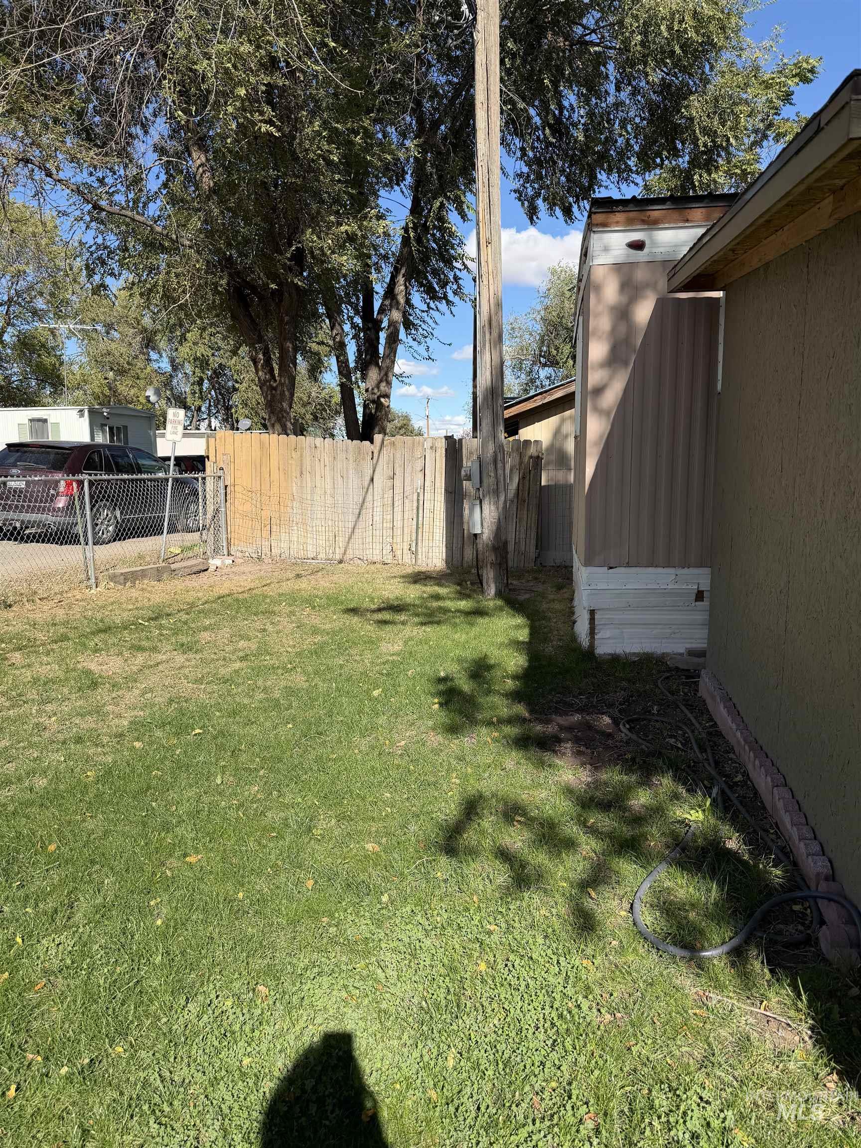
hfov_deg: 56.8
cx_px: 430
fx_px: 796
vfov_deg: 71.6
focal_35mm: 24
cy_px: 574
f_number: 1.78
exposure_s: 1/3584
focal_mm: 6.76
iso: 80
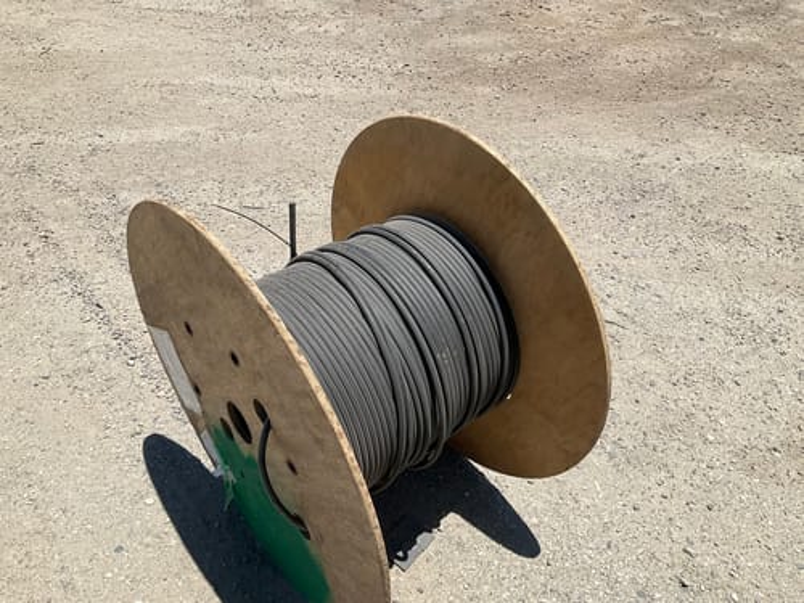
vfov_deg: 48.2
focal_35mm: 29
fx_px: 674
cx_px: 402
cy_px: 302
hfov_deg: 61.7
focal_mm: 3
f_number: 1.8
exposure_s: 1/2320
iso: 25
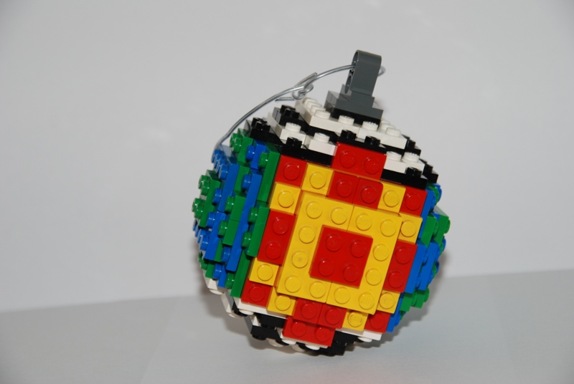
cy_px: 192
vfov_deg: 14.1
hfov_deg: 20.9
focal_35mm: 98
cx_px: 287
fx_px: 1557
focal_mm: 65
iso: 200
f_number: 5.3
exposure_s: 1/60
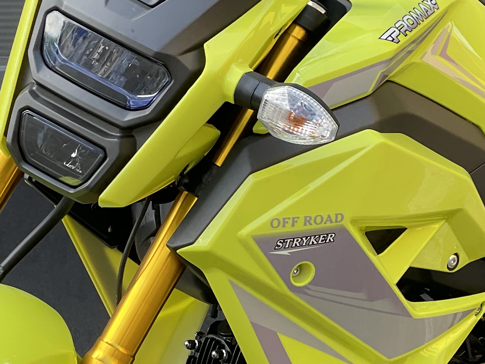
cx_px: 321
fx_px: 2354
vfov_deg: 8.8
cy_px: 230
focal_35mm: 168
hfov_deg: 11.8
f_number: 2
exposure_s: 1/122
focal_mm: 6
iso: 25
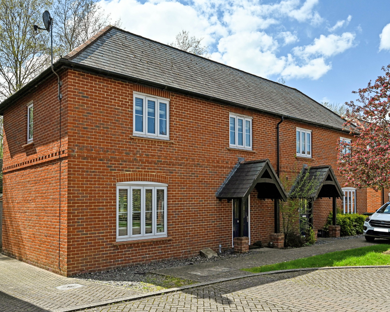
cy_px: 161
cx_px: 169
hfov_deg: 62.0
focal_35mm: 28
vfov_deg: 51.5
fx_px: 323
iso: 250
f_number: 9
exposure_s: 1/800
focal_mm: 24
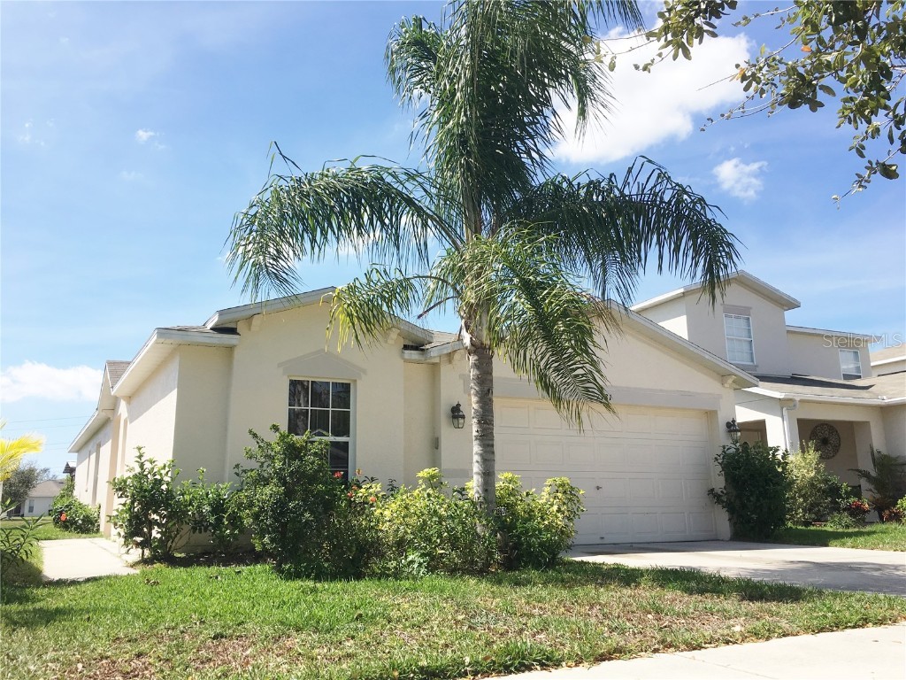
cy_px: 340
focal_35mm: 29
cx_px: 453
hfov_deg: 61.7
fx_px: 759
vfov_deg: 48.2
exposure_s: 1/1425
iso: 25
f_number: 2.2
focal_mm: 4.15
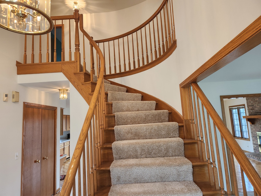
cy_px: 98
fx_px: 173
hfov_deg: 73.9
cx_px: 130
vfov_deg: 58.9
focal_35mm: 23
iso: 320
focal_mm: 5.4
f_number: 1.8
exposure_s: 1/120
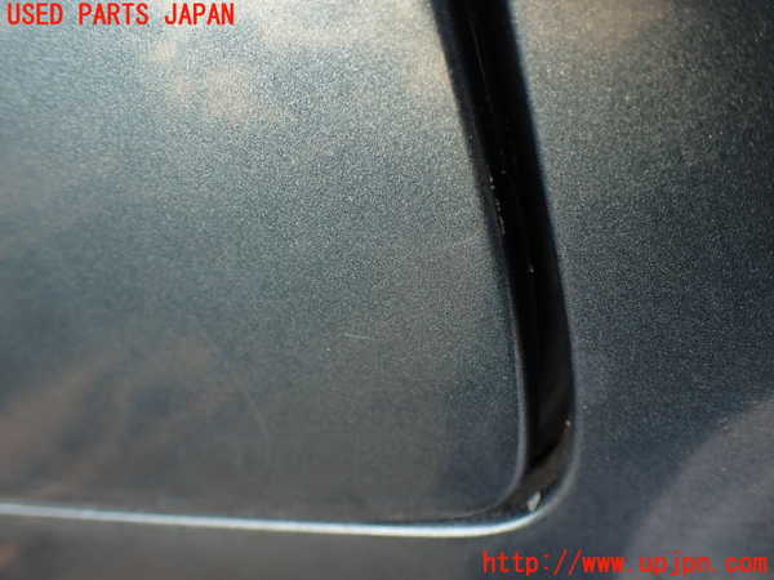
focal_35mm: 32
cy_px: 290
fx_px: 716
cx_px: 387
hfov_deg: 56.8
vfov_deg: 44.2
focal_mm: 5.79
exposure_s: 1/80
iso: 100
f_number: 2.4
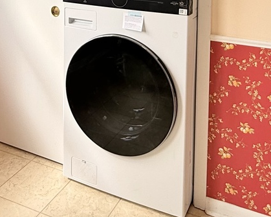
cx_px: 133
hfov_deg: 39.5
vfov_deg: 28.3
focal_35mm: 47
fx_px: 377
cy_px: -37
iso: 50
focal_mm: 2.22
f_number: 2.2
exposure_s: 1/195
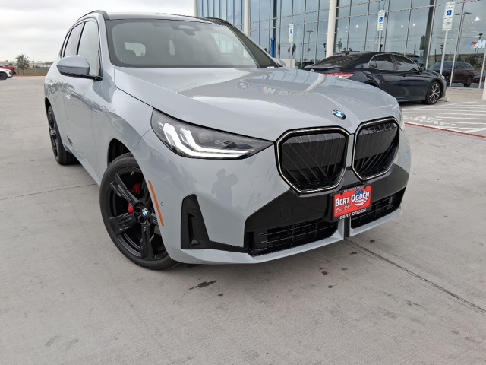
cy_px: 182
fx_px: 365
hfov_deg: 67.3
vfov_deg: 53.1
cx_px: 243
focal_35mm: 26
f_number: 1.8
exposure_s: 1/168
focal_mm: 3.98
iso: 25
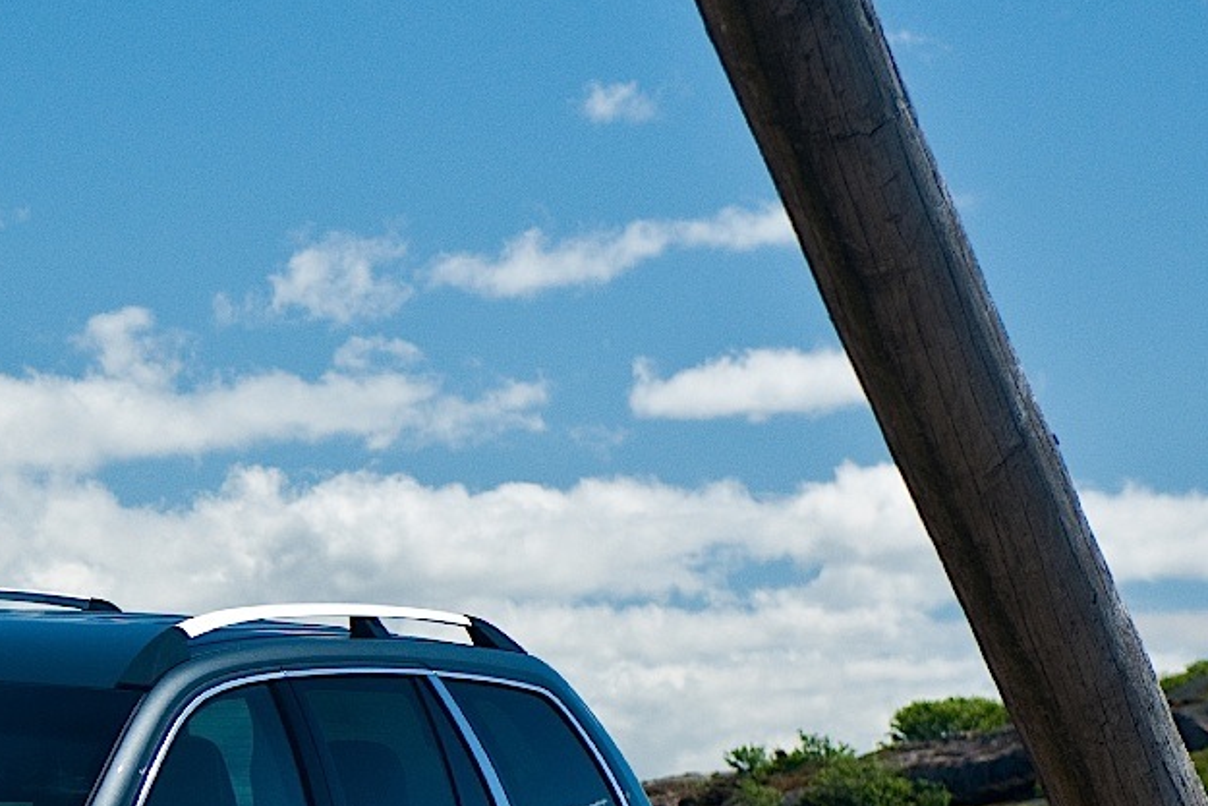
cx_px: -522
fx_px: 7216
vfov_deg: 6.4
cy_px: 787
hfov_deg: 9.3
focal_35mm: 215
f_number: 5.6
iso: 200
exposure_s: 1/500
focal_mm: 70
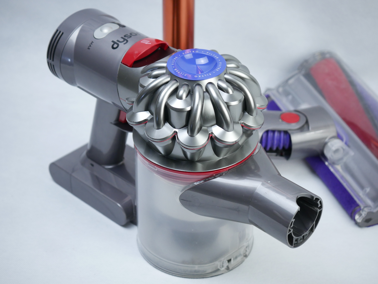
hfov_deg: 21.8
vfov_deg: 16.4
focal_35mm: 90
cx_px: 189
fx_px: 983
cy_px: 142
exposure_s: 1/100
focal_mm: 45
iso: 800
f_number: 4
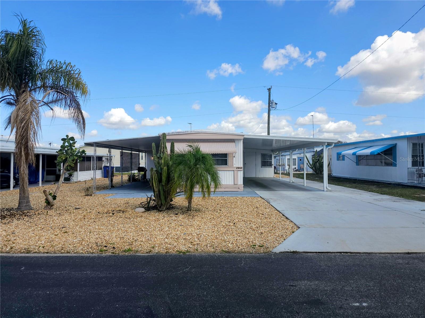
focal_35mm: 23
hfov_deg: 73.9
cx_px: 212
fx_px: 282
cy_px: 159
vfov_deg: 58.9
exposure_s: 1/447
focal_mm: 6.3
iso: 10
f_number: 1.7
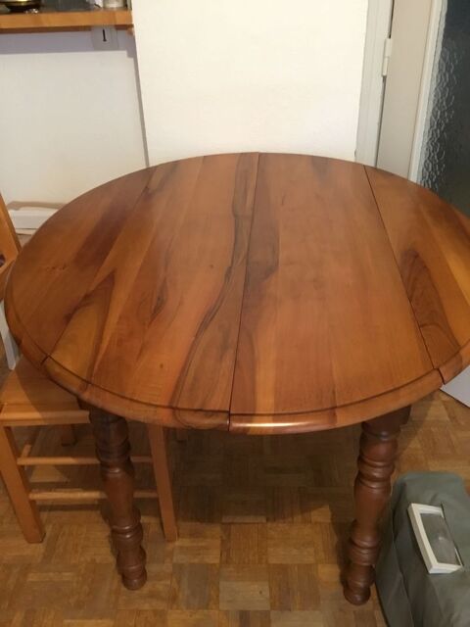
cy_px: 314
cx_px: 235
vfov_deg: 58.4
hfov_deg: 45.4
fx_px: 561
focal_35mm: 31
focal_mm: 3.3
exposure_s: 1/17
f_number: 2.4
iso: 400
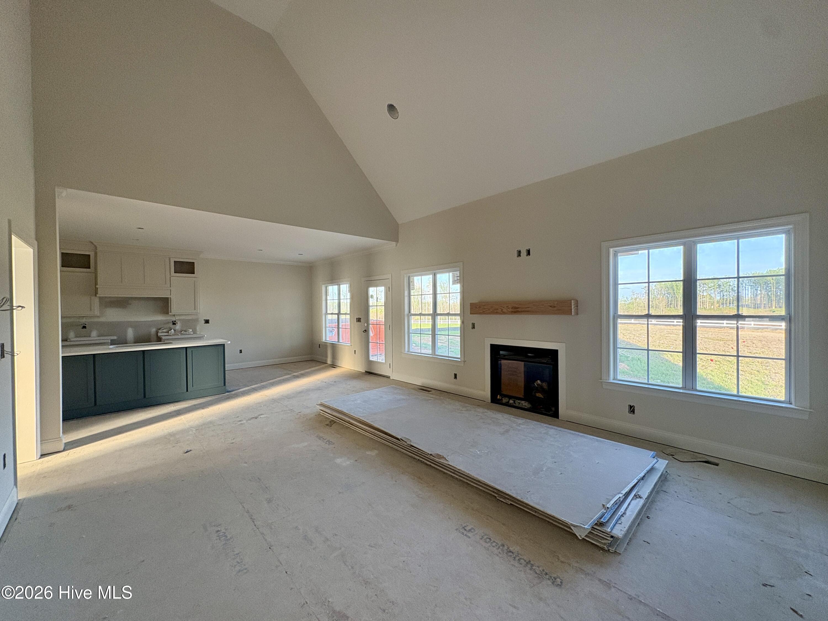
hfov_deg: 102.1
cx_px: 414
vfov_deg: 85.7
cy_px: 310
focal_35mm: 14
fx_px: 335
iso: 160
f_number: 2.2
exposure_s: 1/99
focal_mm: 2.22
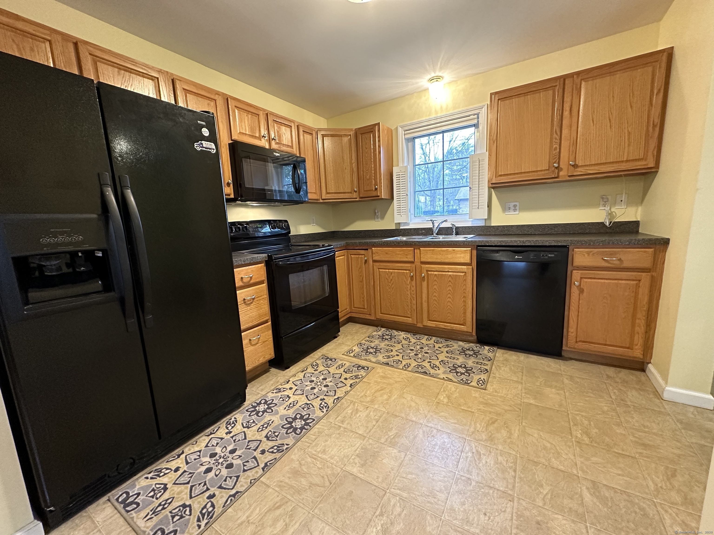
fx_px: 289
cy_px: 268
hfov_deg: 102.1
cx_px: 357
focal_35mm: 14
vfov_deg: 85.7
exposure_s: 1/60
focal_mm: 2.22
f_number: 2.2
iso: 500
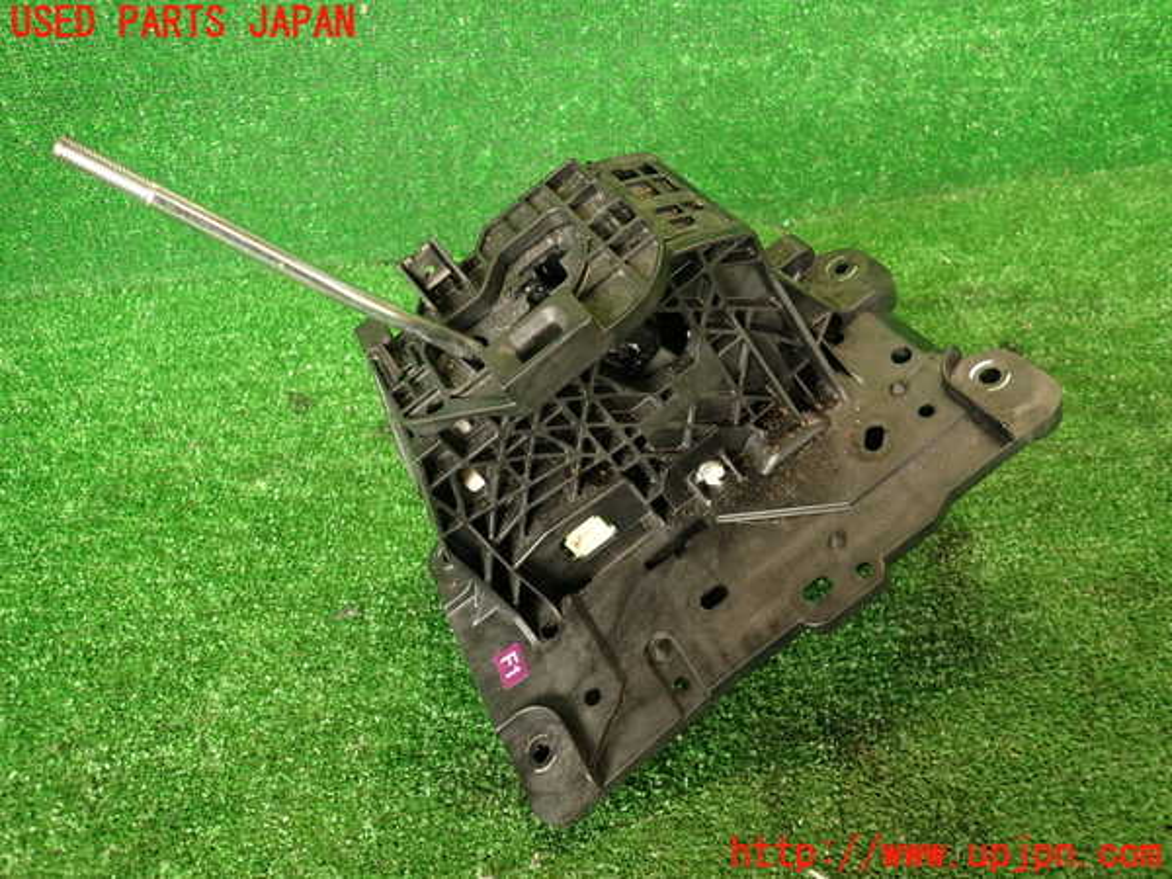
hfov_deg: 69.4
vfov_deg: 54.9
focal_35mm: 25
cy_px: 440
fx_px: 846
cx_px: 586
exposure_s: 1/40
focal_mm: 4.5
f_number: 2
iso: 200
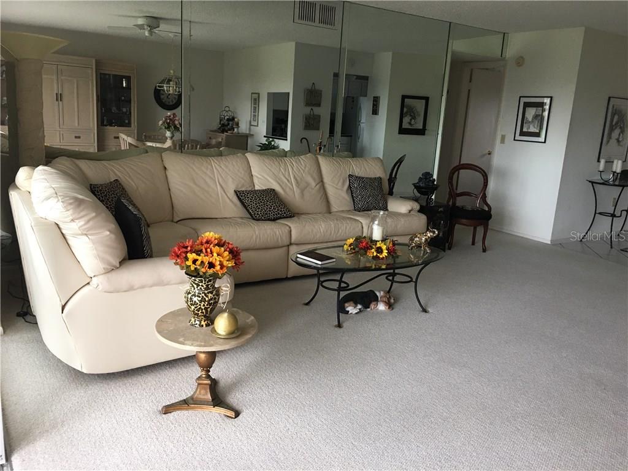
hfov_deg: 61.7
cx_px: 314
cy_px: 236
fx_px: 526
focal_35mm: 29
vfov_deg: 48.2
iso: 40
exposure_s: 1/15
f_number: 2.2
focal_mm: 4.15
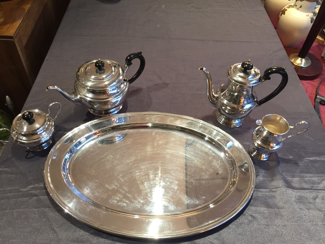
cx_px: 162
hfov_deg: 61.7
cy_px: 122
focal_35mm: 29
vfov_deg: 48.2
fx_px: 272
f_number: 2.2
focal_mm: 4.15
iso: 64
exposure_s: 1/33
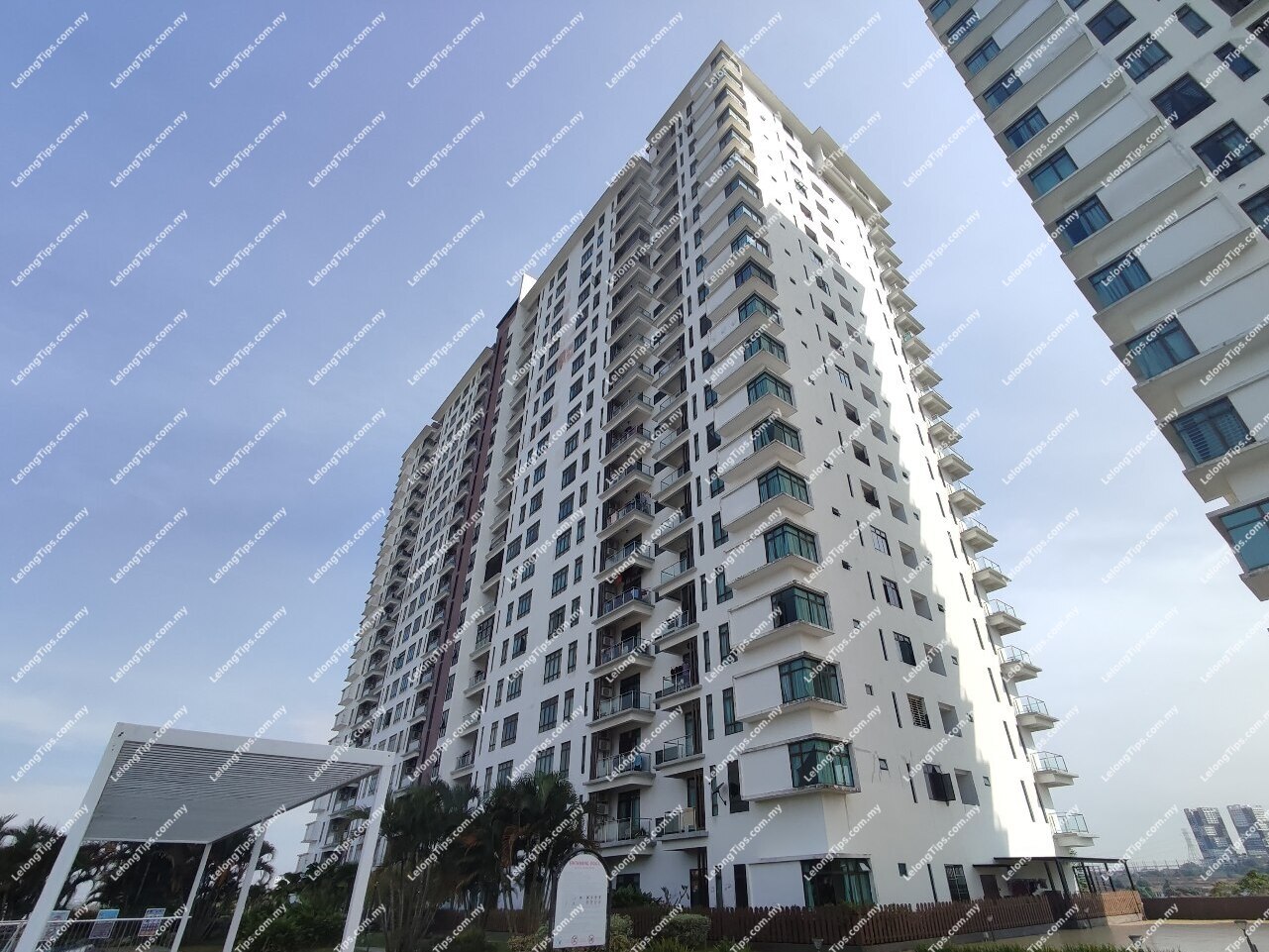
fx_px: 587
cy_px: 476
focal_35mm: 16
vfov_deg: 78.1
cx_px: 634
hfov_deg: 94.5
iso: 50
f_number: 2.2
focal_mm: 1.65
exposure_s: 1/1340
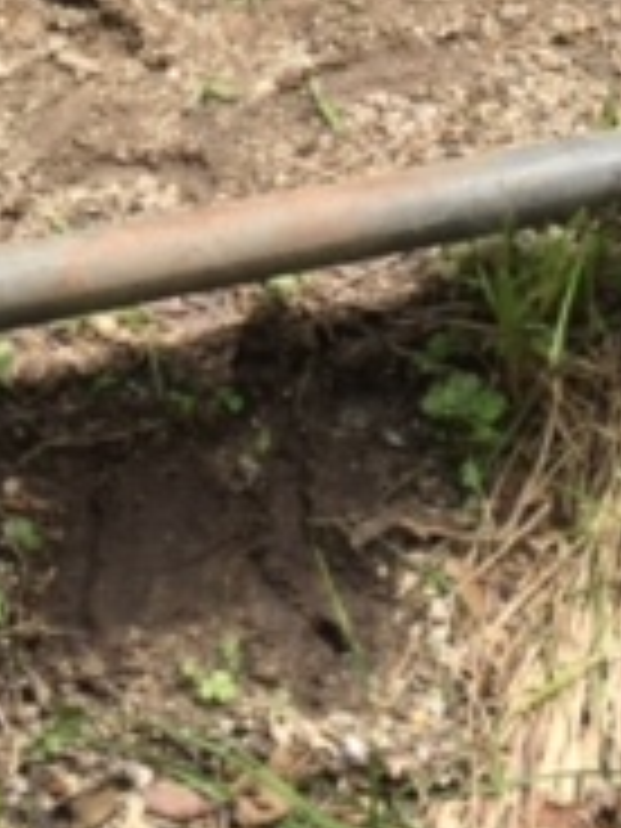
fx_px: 2416
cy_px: -508
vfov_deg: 17.1
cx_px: 198
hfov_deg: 14.6
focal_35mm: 101
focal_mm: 4.15
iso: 32
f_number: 2.2
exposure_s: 1/682
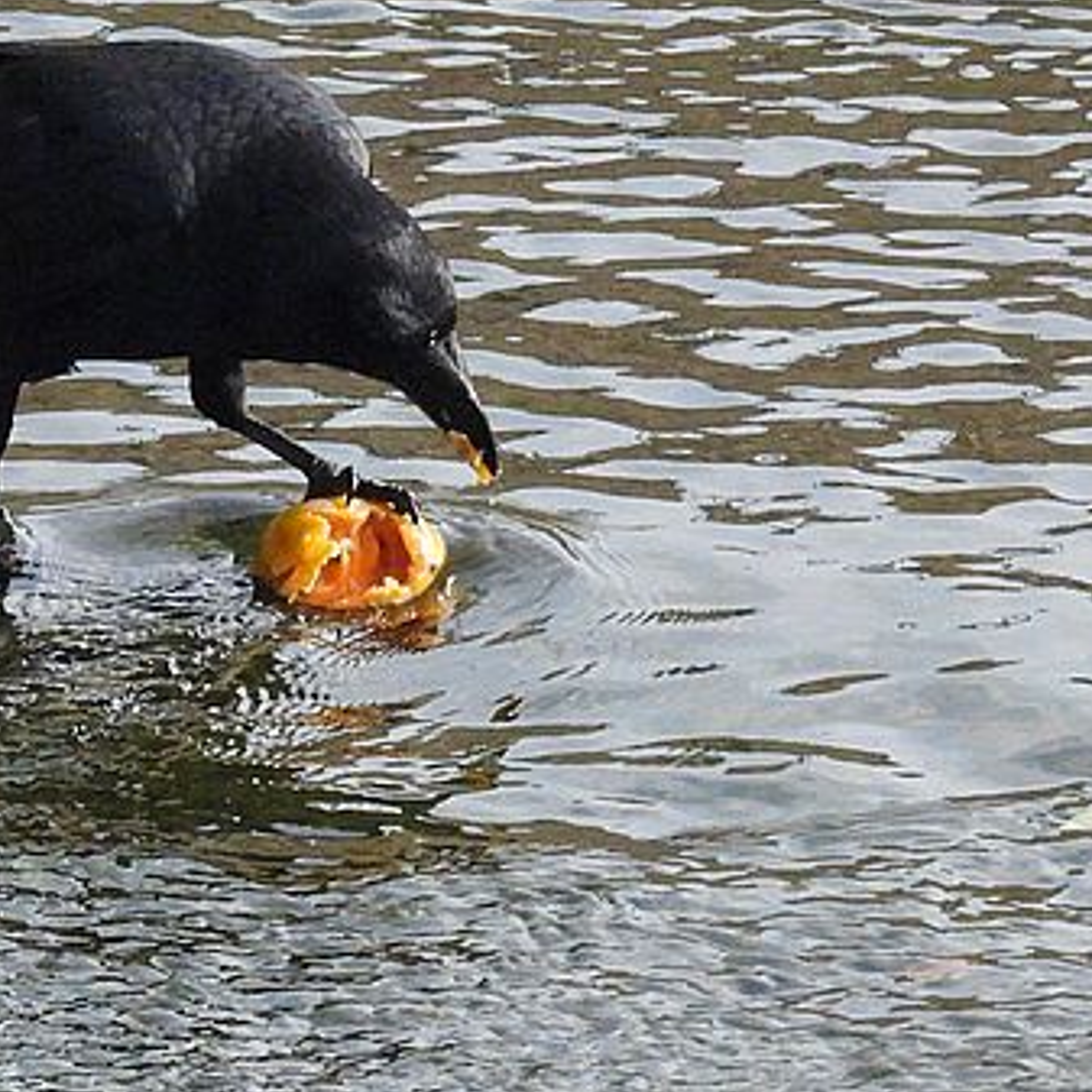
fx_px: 82302
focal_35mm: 2306
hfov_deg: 0.8
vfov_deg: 0.8
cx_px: 143
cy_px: 642
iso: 1400
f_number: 5.6
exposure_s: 1/1000
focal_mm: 196
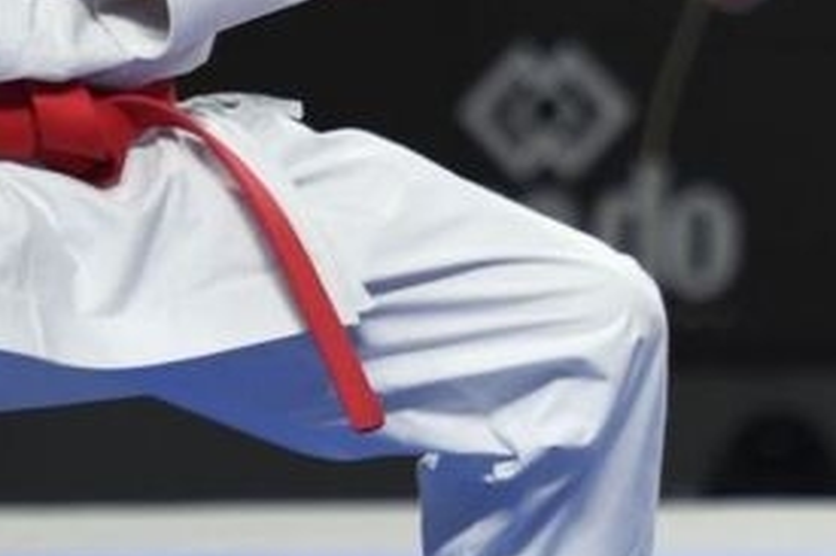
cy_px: -668
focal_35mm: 981
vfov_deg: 1.4
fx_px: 22766
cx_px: 1176
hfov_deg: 2.1
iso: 800
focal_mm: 150
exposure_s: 1/800
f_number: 2.8
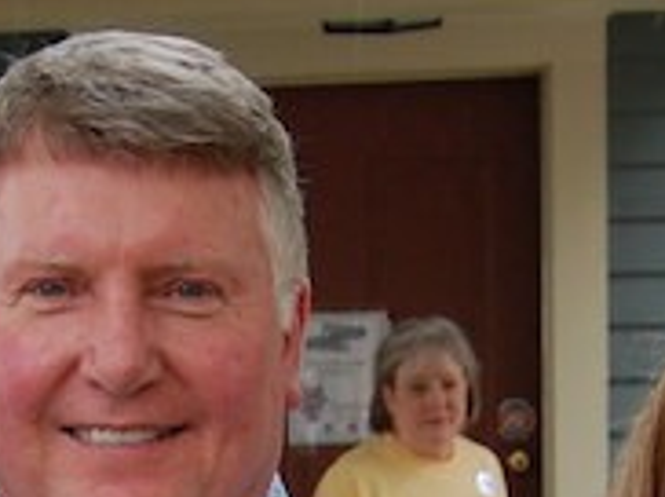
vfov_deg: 9.7
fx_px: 2744
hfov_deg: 13.8
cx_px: 139
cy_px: 941
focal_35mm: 143
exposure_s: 1/100
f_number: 5
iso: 400
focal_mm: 18
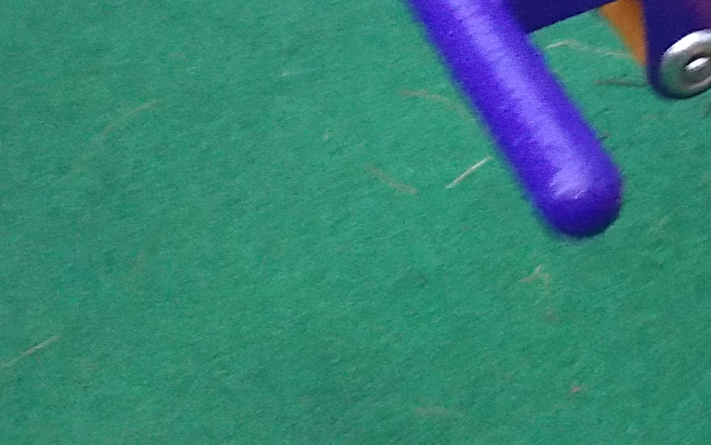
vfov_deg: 10.0
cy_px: -251
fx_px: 2461
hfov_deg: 15.6
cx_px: 952
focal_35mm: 127
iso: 1000
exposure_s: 1/16.7
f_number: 2.2
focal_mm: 3.69
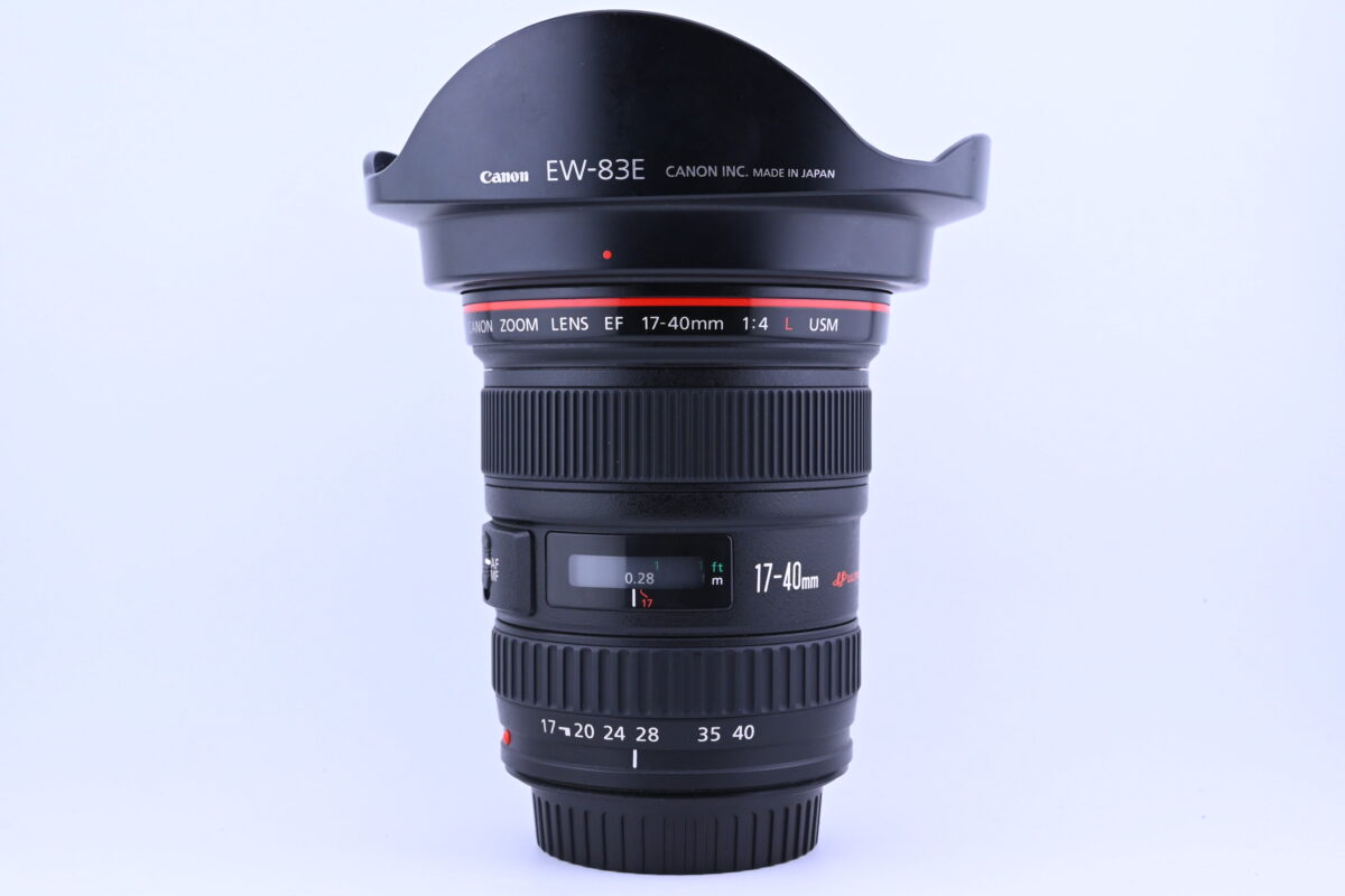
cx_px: 672
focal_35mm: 51
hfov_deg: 38.9
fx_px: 1905
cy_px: 448
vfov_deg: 26.5
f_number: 11
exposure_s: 1/160
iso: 640
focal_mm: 34
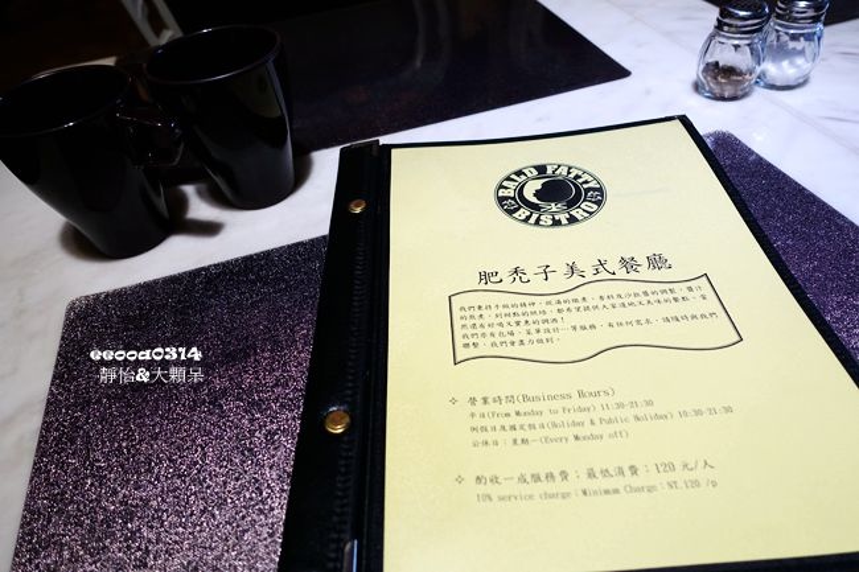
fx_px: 572
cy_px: 286
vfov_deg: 53.1
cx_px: 430
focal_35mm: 24
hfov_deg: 73.8
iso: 125
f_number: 2.8
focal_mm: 8.8
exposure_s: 1/40
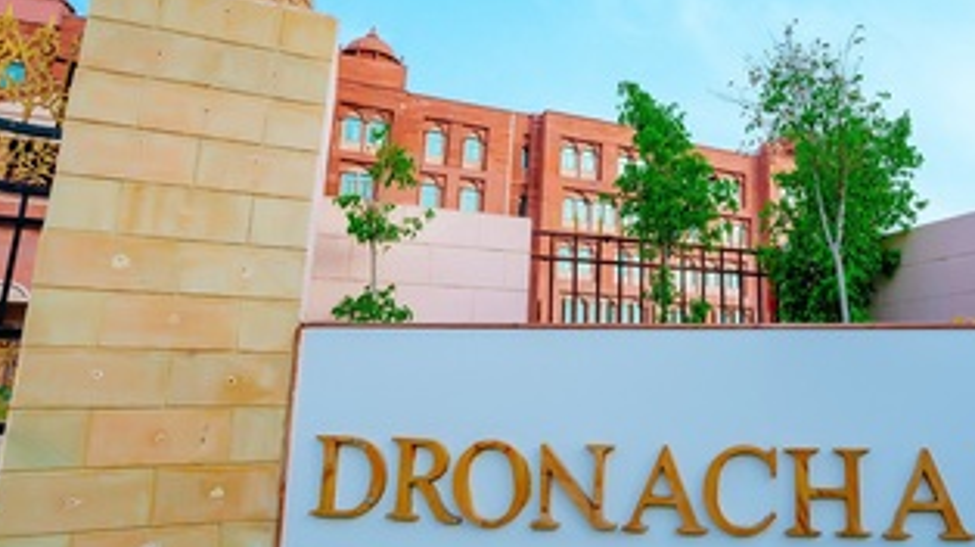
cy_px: 244
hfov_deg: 69.4
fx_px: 672
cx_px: 668
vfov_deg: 44.2
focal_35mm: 26
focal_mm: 17
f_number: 11
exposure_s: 1/50
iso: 160
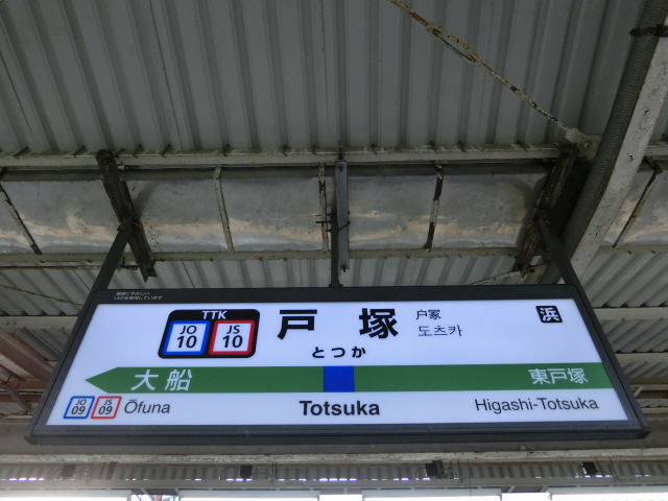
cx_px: 334
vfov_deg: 54.9
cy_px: 250
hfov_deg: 69.4
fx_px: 482
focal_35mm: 25
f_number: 3.5
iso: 200
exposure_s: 1/125
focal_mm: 4.5
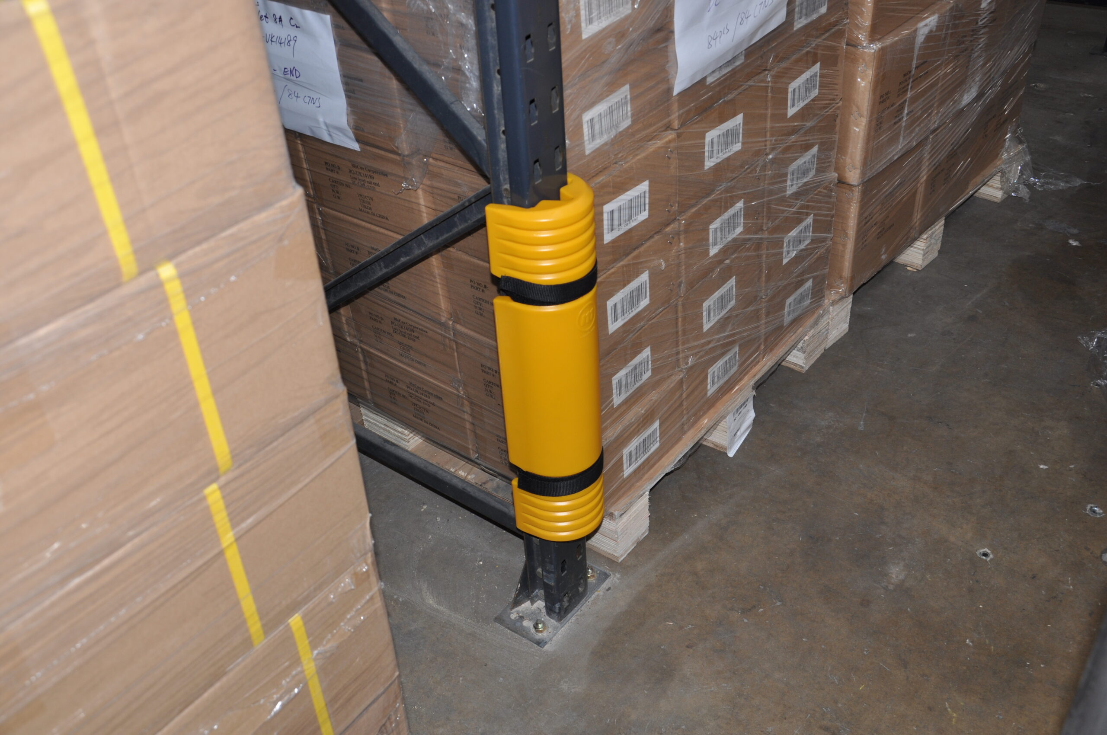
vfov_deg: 36.8
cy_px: 368
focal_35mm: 36
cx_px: 554
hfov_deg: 53.2
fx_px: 1106
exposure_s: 1/30
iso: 200
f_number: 5.6
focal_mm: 24
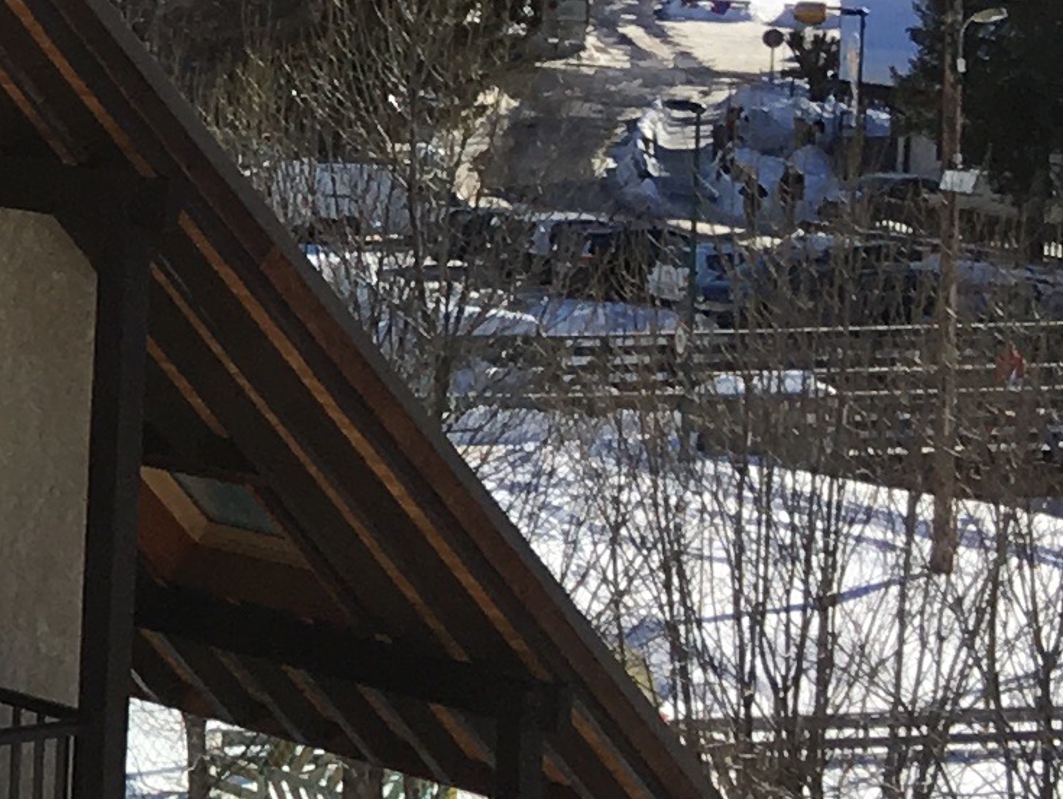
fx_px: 4885
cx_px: -1414
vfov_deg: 9.3
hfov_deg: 10.7
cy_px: -62
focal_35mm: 159
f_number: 2.2
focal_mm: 4.15
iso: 25
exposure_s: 1/1709
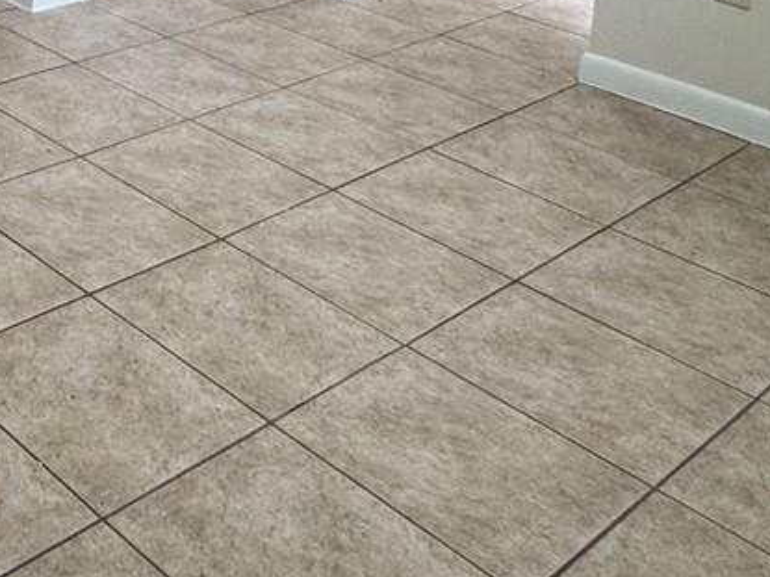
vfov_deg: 22.0
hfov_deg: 29.2
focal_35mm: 54
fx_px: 1201
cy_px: -310
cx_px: -217
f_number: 2.2
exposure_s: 1/120
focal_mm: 2.22
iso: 200
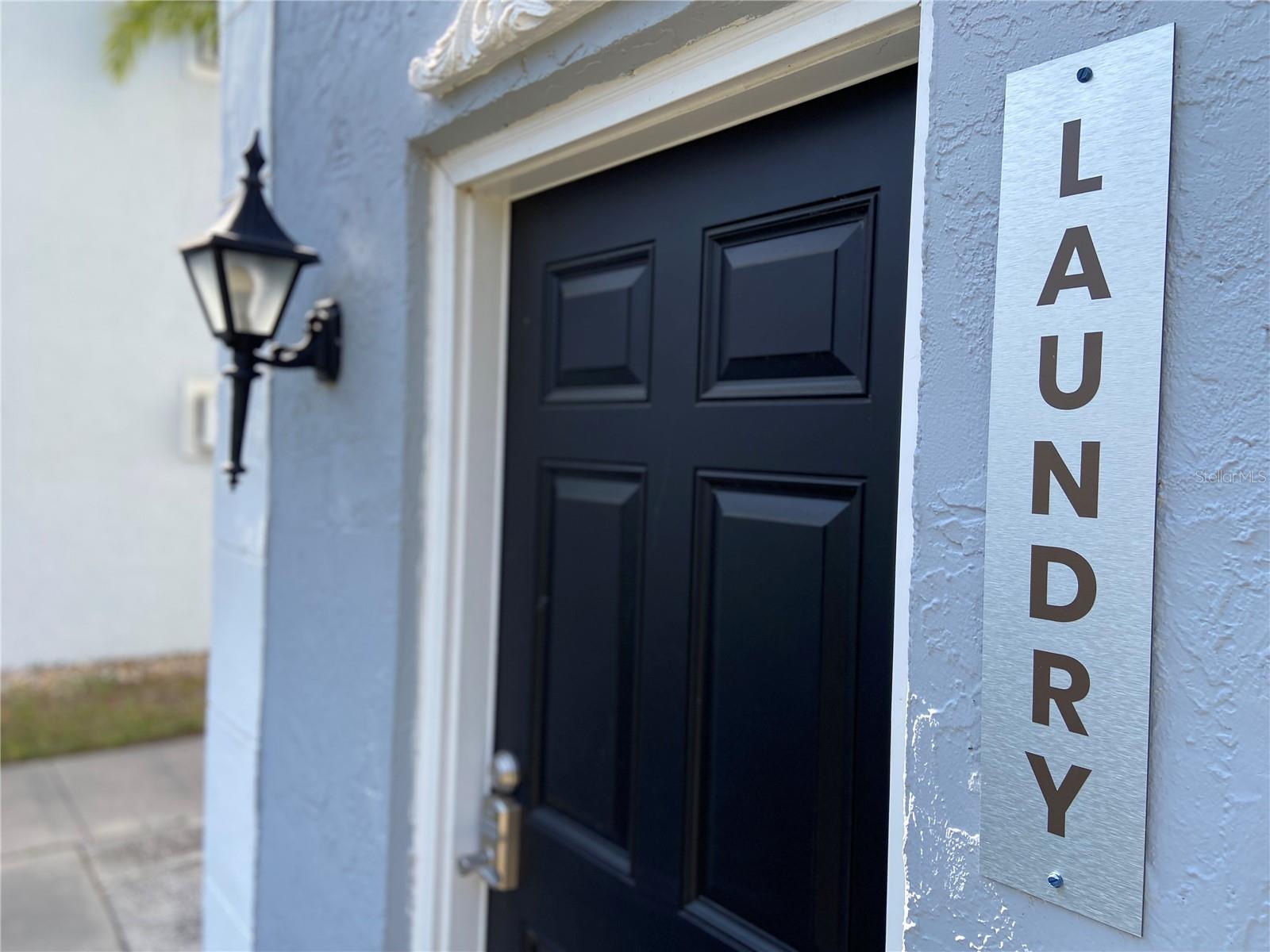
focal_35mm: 26
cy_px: 476
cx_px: 635
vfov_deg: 53.1
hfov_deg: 67.3
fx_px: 954
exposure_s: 1/640
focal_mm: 4.25
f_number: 1.8
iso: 32
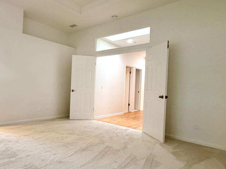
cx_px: 53
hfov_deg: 66.5
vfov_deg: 56.8
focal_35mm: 24
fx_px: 157
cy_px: 86
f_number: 2.2
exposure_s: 1/60
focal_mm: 2.22
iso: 250
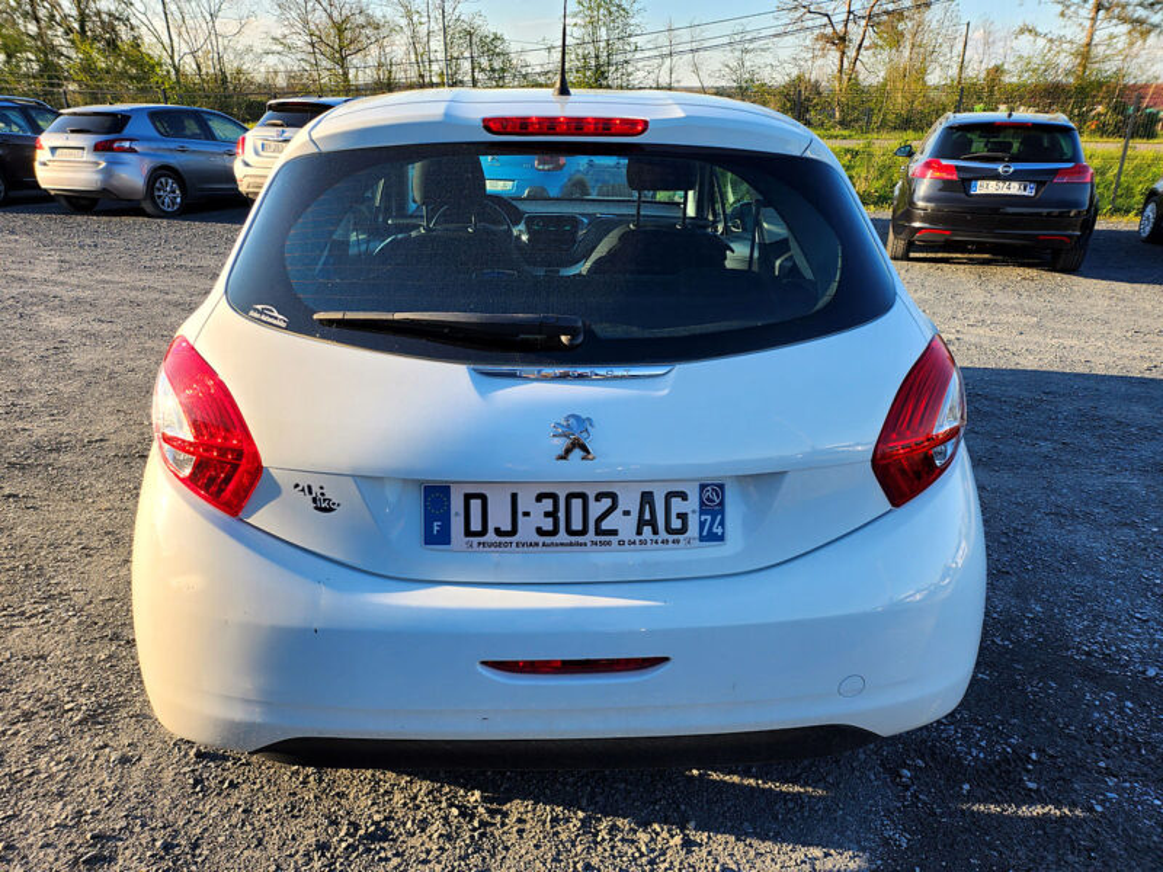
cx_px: 582
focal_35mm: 24
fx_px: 806
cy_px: 436
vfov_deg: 56.8
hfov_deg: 71.6
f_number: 1.8
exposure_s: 1/917
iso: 50
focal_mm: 5
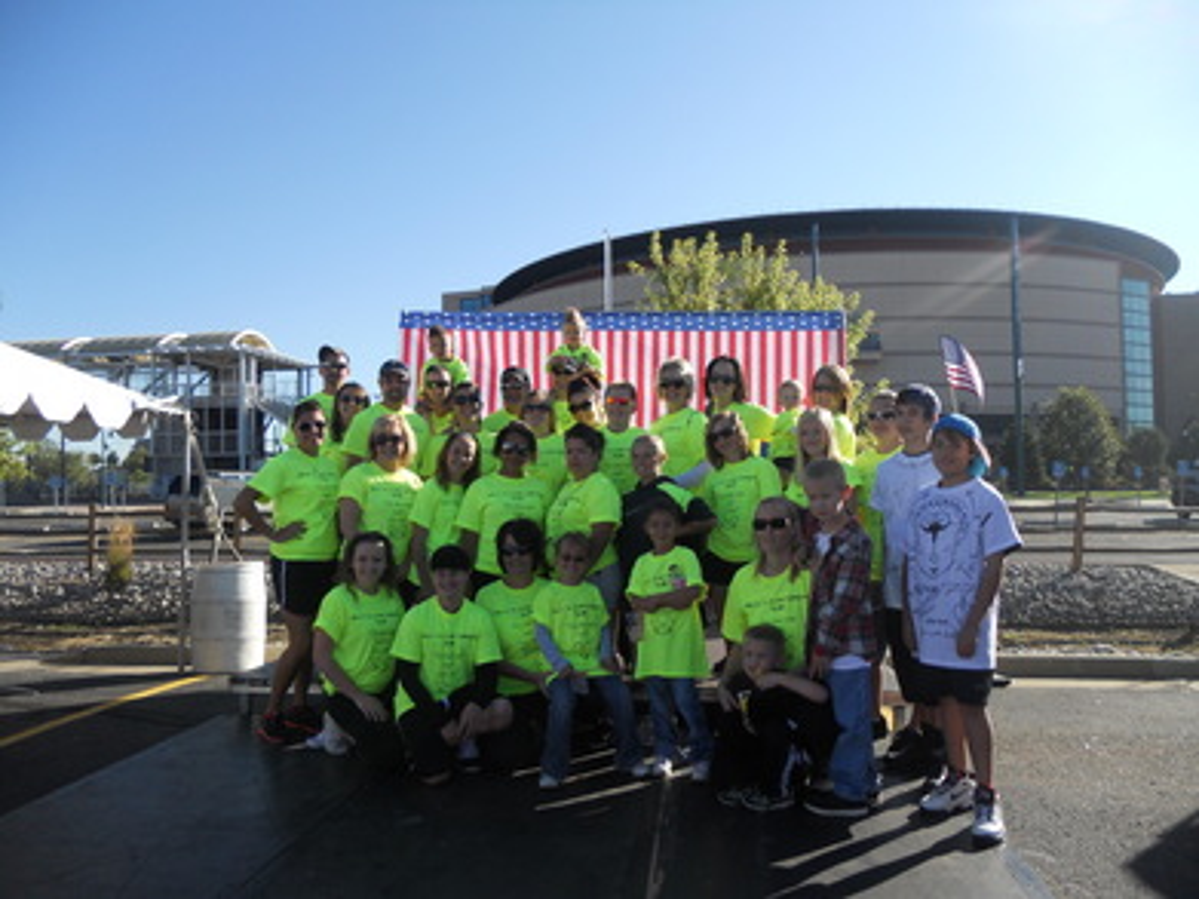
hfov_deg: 65.3
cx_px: 600
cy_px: 450
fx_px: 935
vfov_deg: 51.3
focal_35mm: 27
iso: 80
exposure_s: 1/640
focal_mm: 4.9
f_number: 3.2
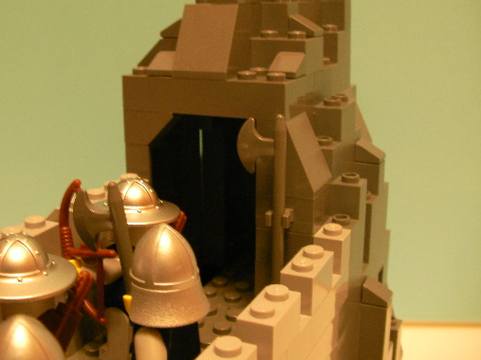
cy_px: 149
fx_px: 667
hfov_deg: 39.4
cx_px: 179
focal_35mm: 48
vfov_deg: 30.2
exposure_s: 1/4.9
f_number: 3.5
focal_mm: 6.3
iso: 200
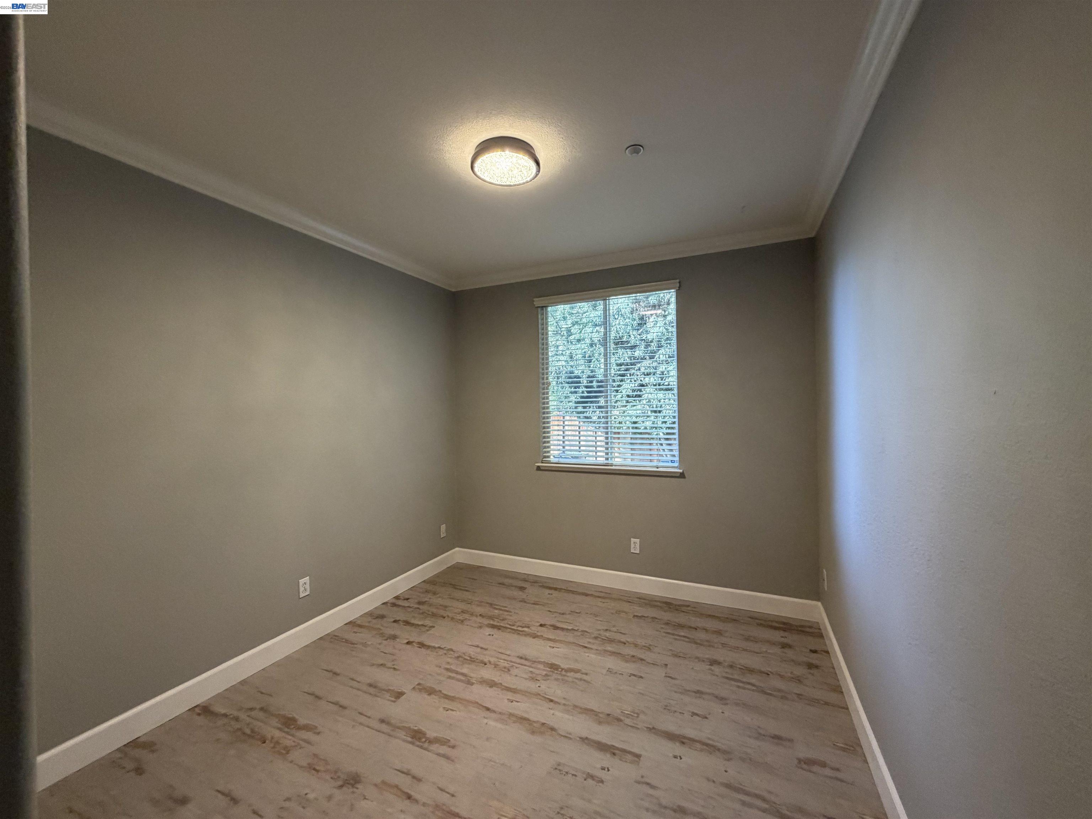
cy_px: 410
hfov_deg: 102.1
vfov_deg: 85.7
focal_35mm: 14
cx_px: 546
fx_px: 442
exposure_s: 1/60
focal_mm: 2.22
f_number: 2.2
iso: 250
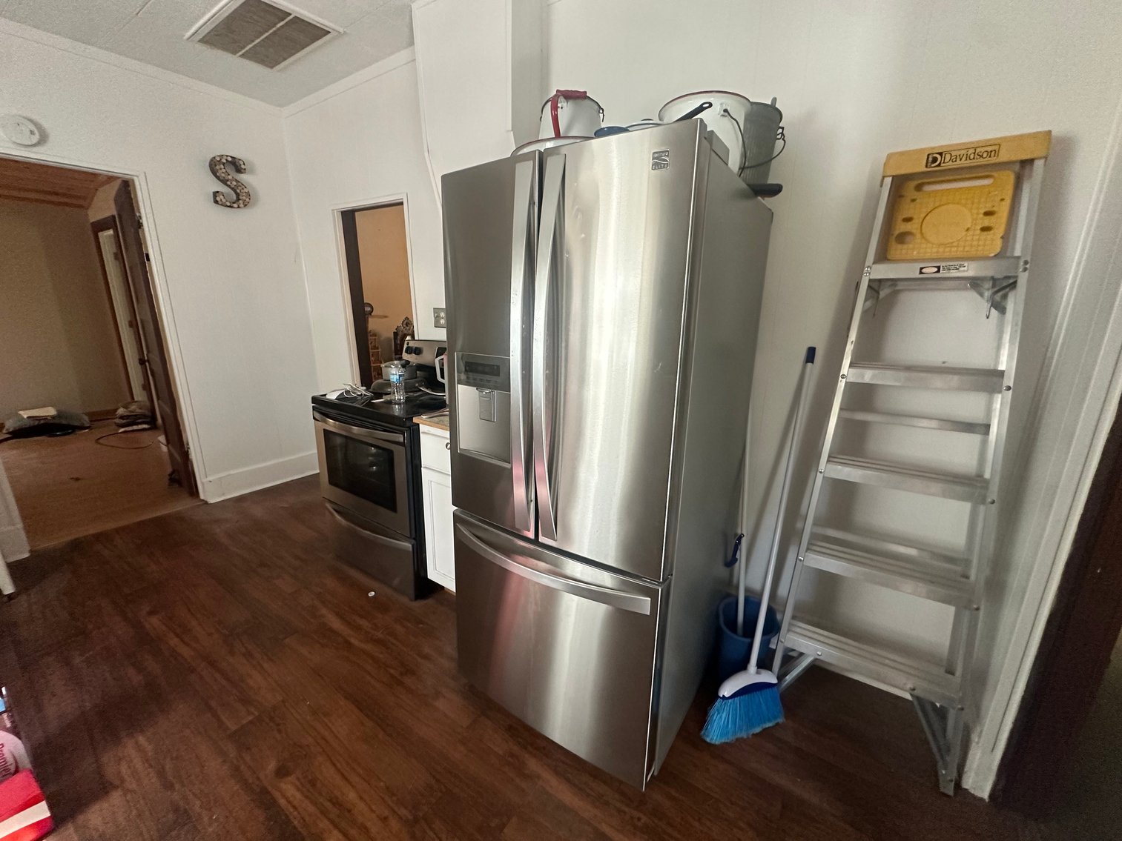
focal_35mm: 14
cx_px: 561
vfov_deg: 85.7
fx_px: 454
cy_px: 420
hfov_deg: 102.1
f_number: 2.2
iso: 500
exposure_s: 1/60
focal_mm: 2.22
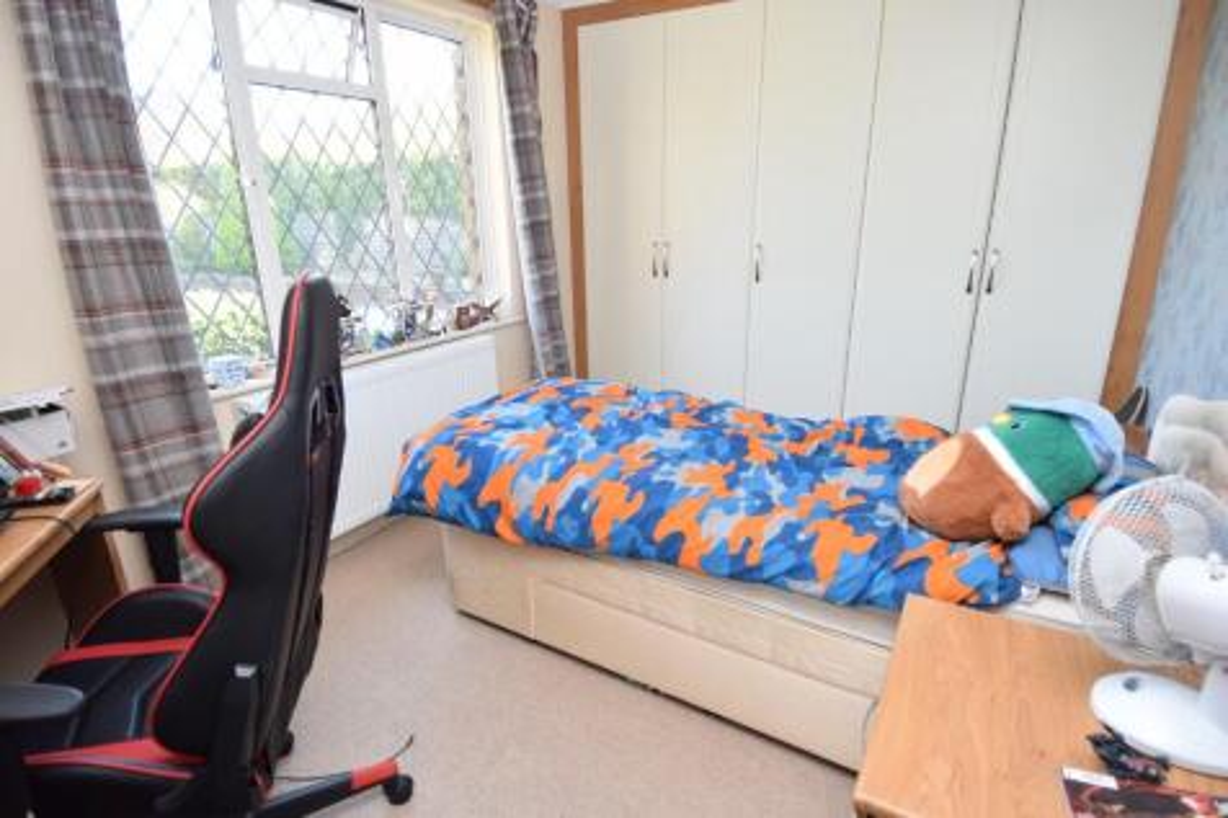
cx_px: 614
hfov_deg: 90.0
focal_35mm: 18
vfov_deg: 67.3
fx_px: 614
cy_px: 409
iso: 400
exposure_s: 1/80
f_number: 4.5
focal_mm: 12
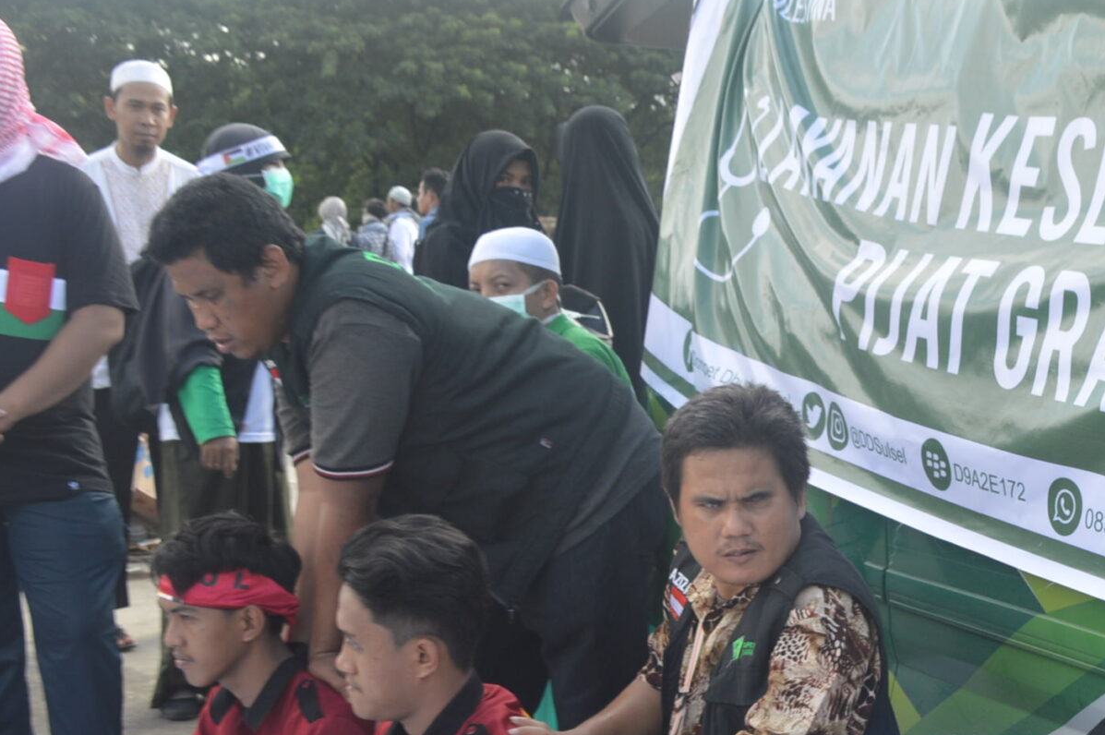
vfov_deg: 17.3
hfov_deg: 25.4
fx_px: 2361
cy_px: 745
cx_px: 1032
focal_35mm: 77
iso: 125
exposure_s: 1/125
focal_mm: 24
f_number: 5.6
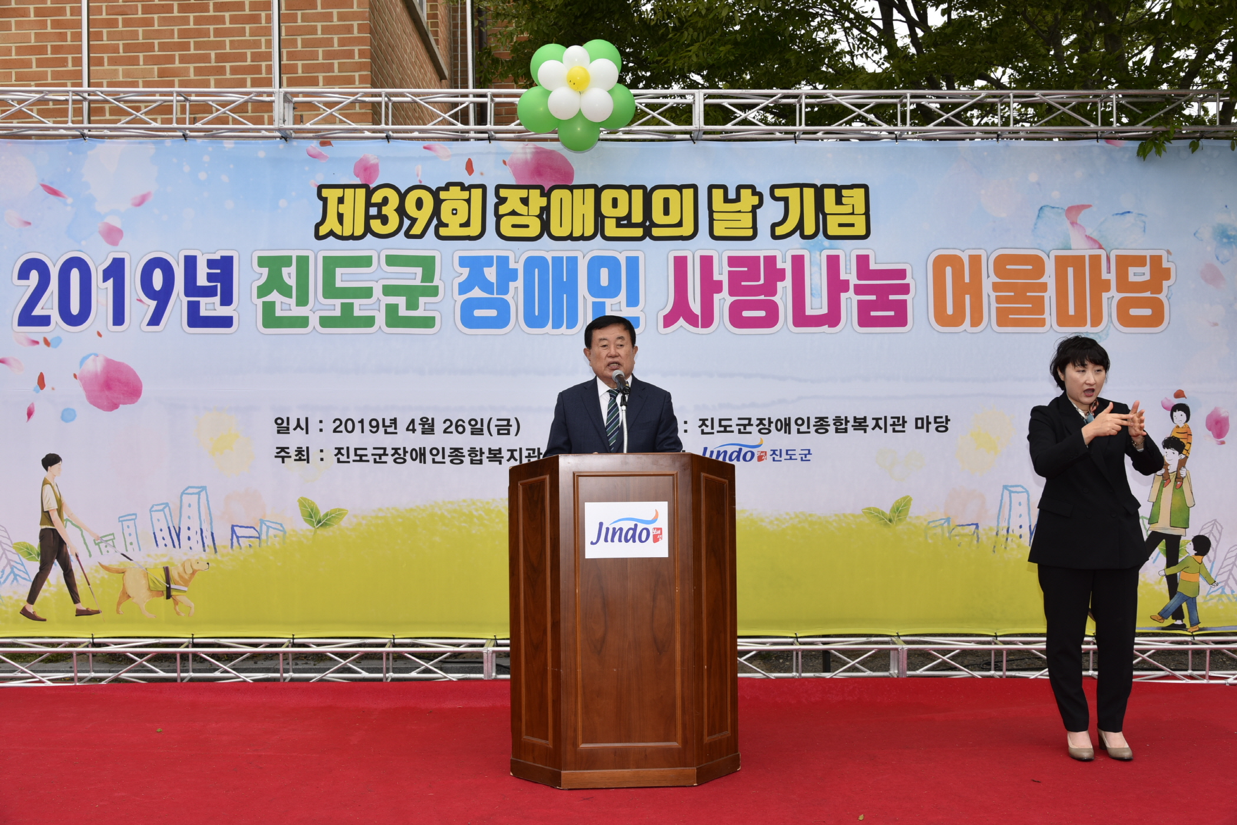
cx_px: 618
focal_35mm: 34
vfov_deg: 38.9
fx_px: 1168
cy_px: 412
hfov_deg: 55.8
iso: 100
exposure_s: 1/125
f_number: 7.1
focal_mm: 34
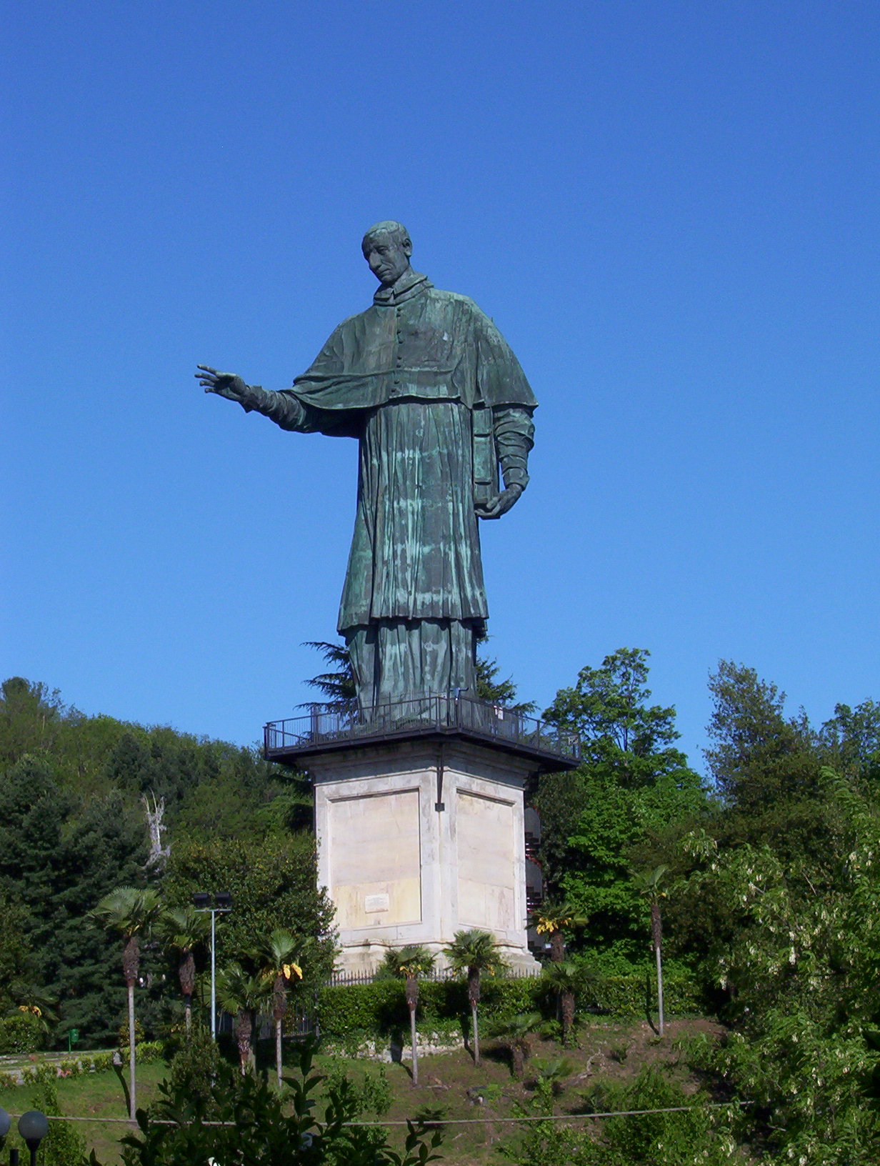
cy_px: 583
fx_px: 3375
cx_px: 440
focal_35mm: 100
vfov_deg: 19.6
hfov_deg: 14.9
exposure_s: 1/438
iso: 100
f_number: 7.68
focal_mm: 13.24
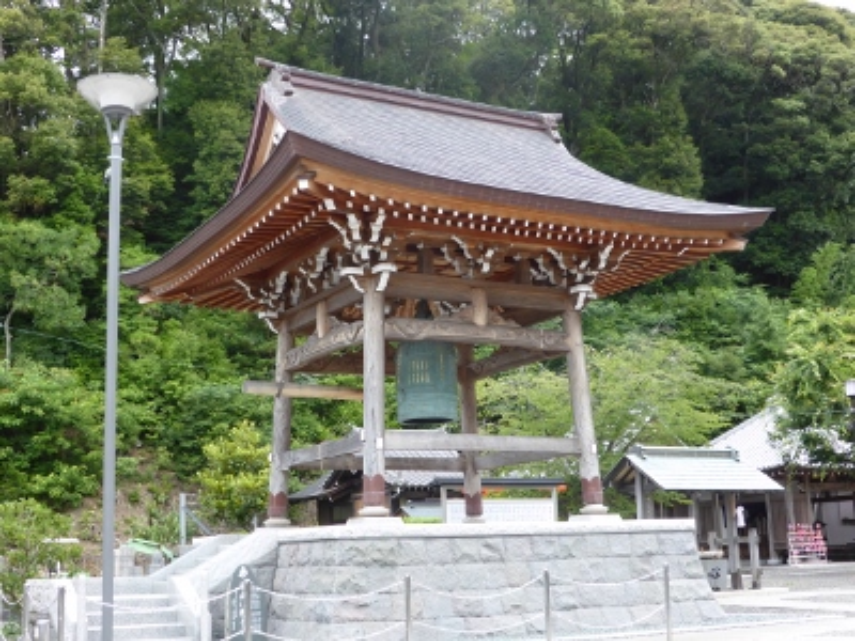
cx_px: 428
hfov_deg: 40.4
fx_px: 1161
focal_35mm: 47
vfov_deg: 30.9
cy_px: 320
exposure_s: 1/125
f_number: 4.2
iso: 100
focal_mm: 8.5
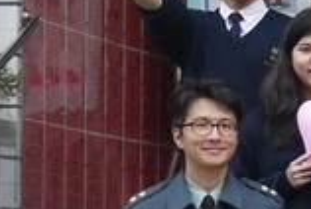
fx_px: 2726
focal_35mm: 315
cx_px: 986
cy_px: 134
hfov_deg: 6.0
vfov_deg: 4.4
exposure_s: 1/320
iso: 160
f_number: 1.7
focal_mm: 20
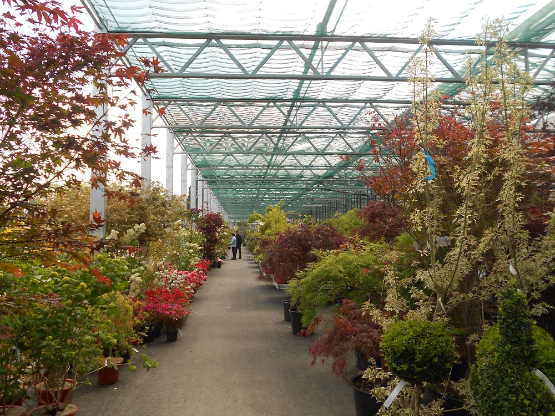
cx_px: 278
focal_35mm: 29
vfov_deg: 48.2
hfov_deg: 61.7
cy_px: 208
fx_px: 465
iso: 80
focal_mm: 5.1
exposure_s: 1/250
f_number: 3.4
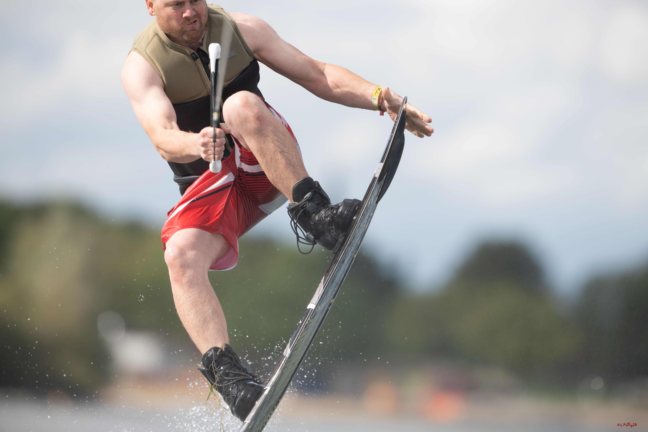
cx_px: 324
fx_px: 7199
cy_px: 216
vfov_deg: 3.4
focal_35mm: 400
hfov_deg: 5.2
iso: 320
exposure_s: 1/3200
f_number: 4
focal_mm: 400
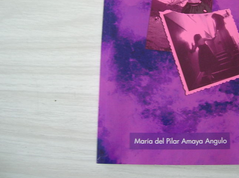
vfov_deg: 27.1
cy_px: 42
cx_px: 185
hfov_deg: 35.2
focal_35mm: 53
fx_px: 366
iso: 50
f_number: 2.9
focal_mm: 5.7
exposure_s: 1/9.3
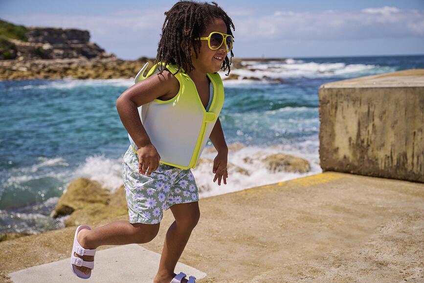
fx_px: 542
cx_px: 212
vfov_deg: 29.2
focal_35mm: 46
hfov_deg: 42.7
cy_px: 142
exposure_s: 1/2500
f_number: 4
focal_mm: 46
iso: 200
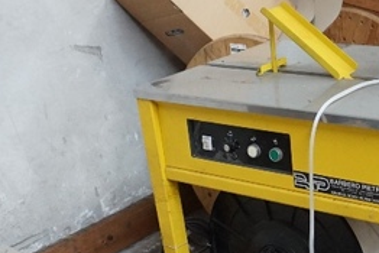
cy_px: 228
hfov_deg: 29.6
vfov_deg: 20.2
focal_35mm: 66
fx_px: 695
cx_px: 321
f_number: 3.5
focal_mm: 16
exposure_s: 1/160
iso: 2500
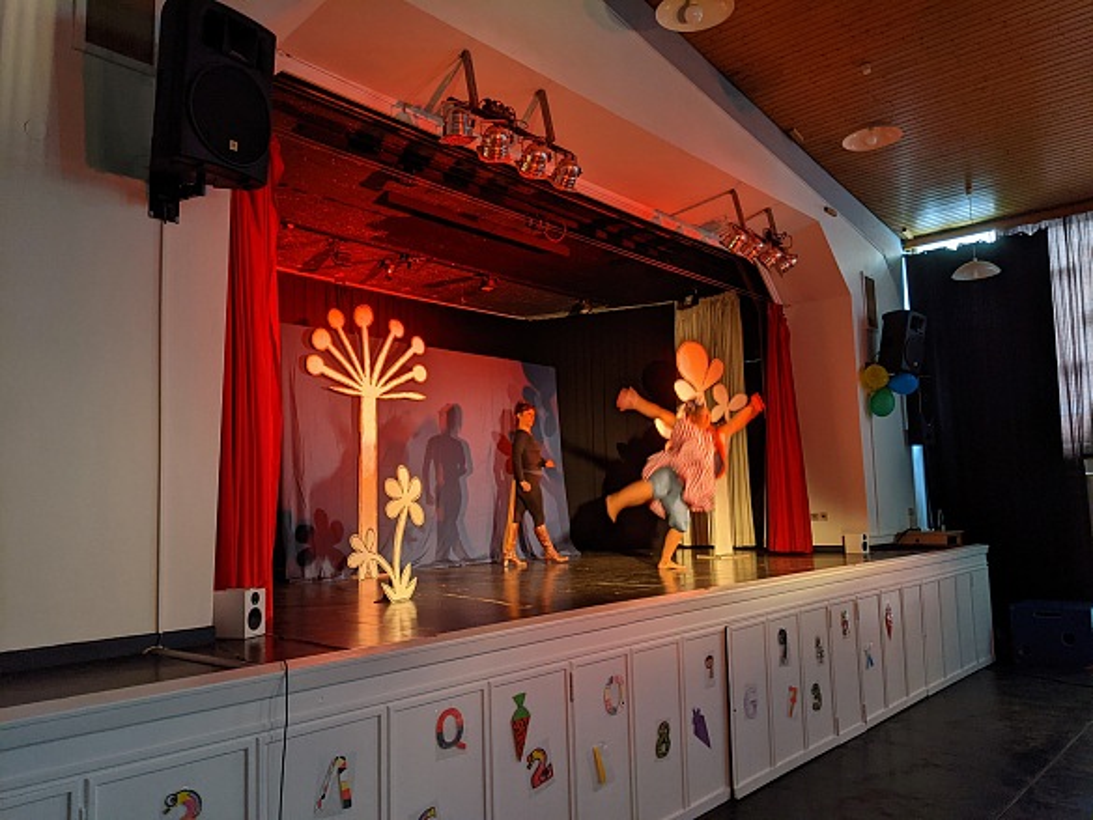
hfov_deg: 65.3
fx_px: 853
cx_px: 546
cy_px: 410
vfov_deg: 51.4
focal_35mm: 27
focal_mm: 4.44
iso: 139
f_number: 1.8
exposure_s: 1/25
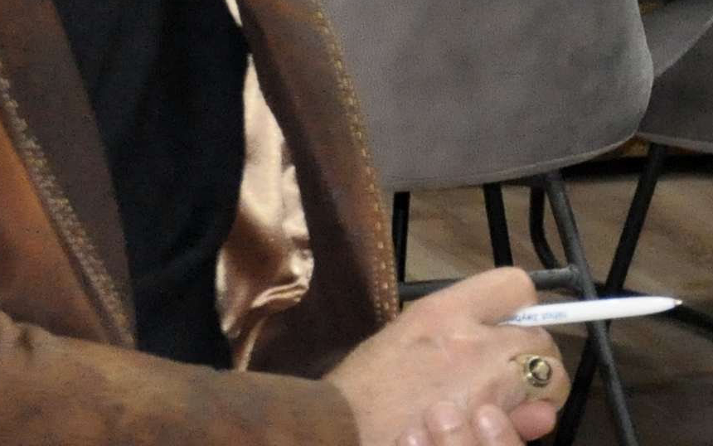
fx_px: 6658
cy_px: -45
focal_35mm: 343
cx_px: 1050
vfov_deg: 3.8
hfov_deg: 6.1
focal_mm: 45
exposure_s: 1/160
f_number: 4.8
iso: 2500
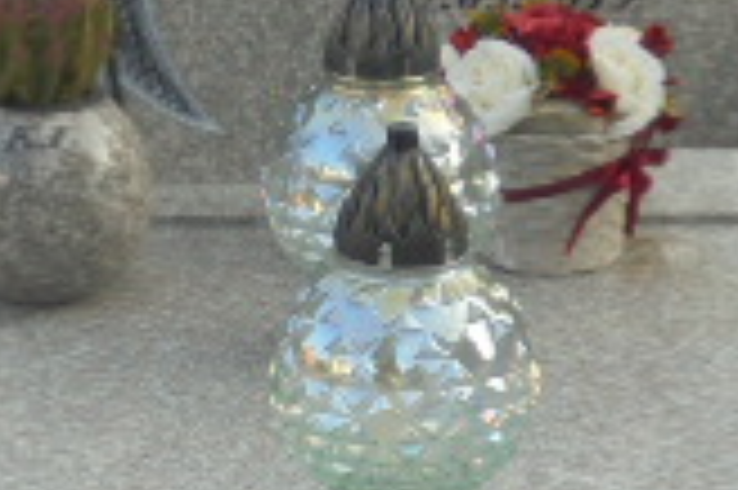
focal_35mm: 227
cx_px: 315
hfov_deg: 9.1
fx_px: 4649
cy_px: 337
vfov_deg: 6.0
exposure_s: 1/80
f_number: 5.2
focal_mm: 10.1
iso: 100
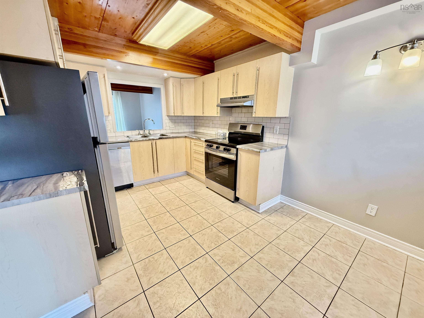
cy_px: 159
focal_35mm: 14
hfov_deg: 102.1
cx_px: 212
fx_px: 171
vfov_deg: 85.7
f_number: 2.2
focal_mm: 2.22
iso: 640
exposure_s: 1/120
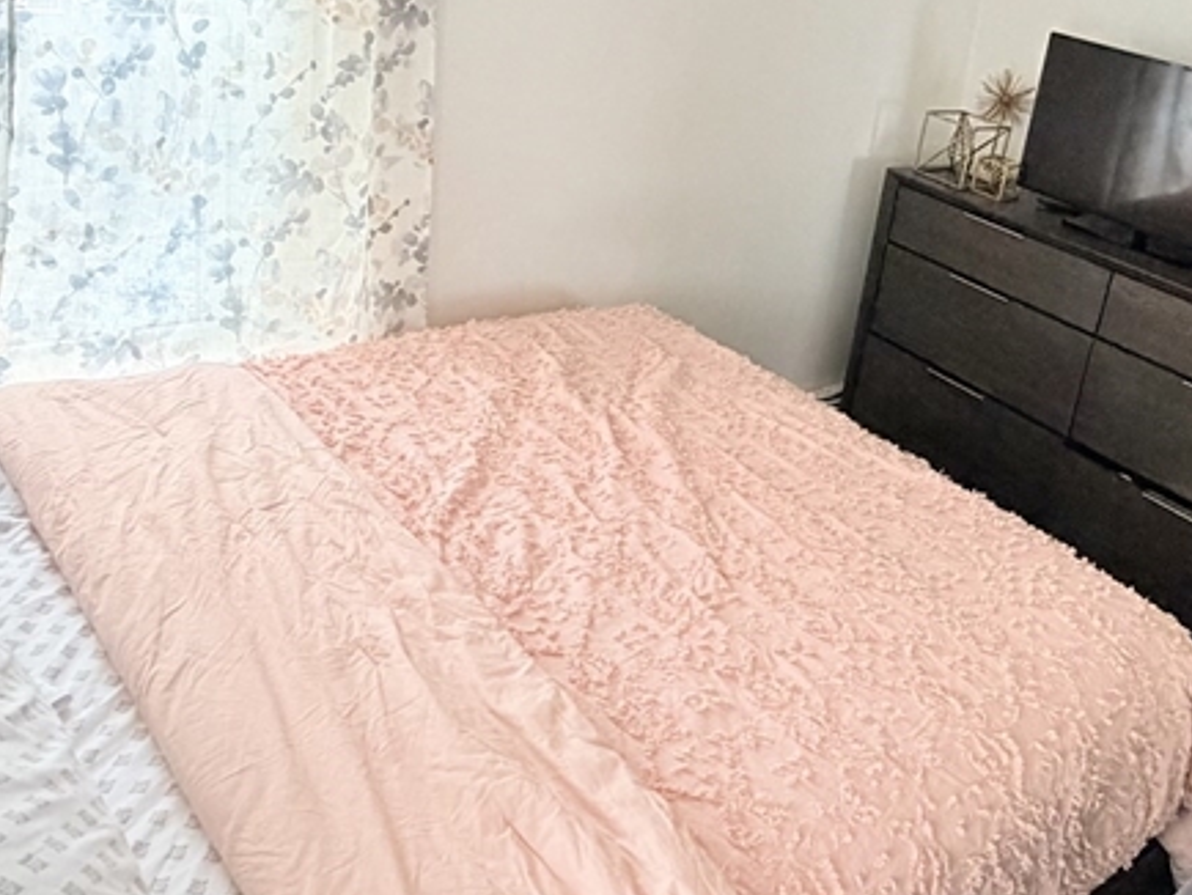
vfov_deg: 41.9
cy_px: 244
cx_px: 807
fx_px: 1137
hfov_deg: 54.1
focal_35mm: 33
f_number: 2.2
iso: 500
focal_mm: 2.22
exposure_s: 1/60
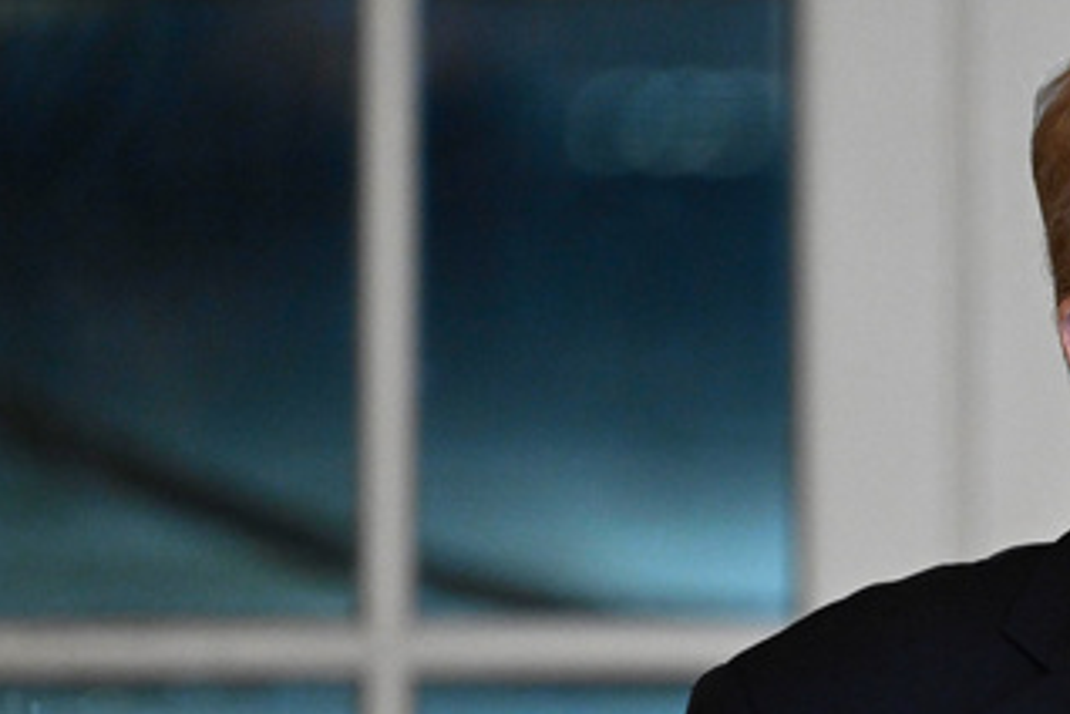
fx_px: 19140
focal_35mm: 644
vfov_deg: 2.1
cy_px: 904
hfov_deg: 3.2
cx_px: 1258
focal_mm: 200
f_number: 2.8
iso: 3200
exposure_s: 1/200
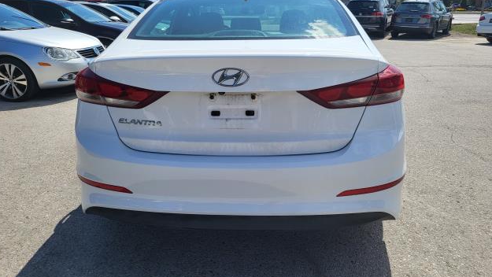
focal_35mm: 29
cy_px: 111
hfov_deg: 66.0
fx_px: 378
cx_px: 245
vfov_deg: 40.0
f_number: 1.8
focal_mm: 5.4
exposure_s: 1/3512
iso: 40
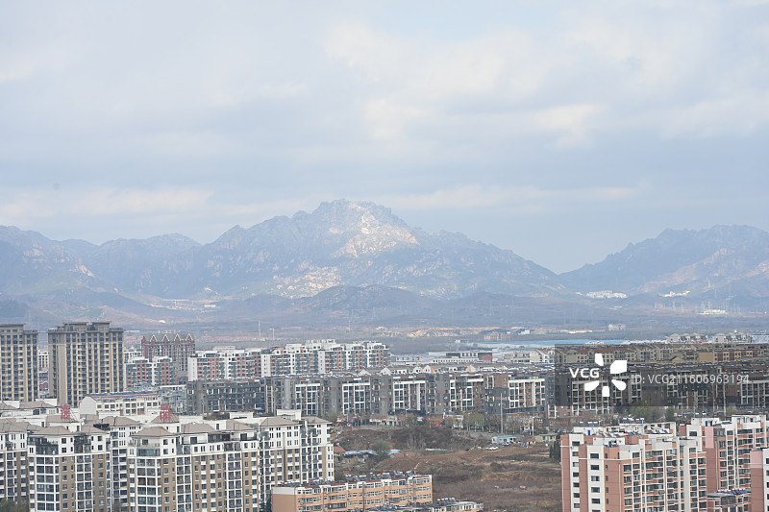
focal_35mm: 120
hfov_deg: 17.1
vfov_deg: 11.4
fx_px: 2563
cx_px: 384
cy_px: 256
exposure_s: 1/100
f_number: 8
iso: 64
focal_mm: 120
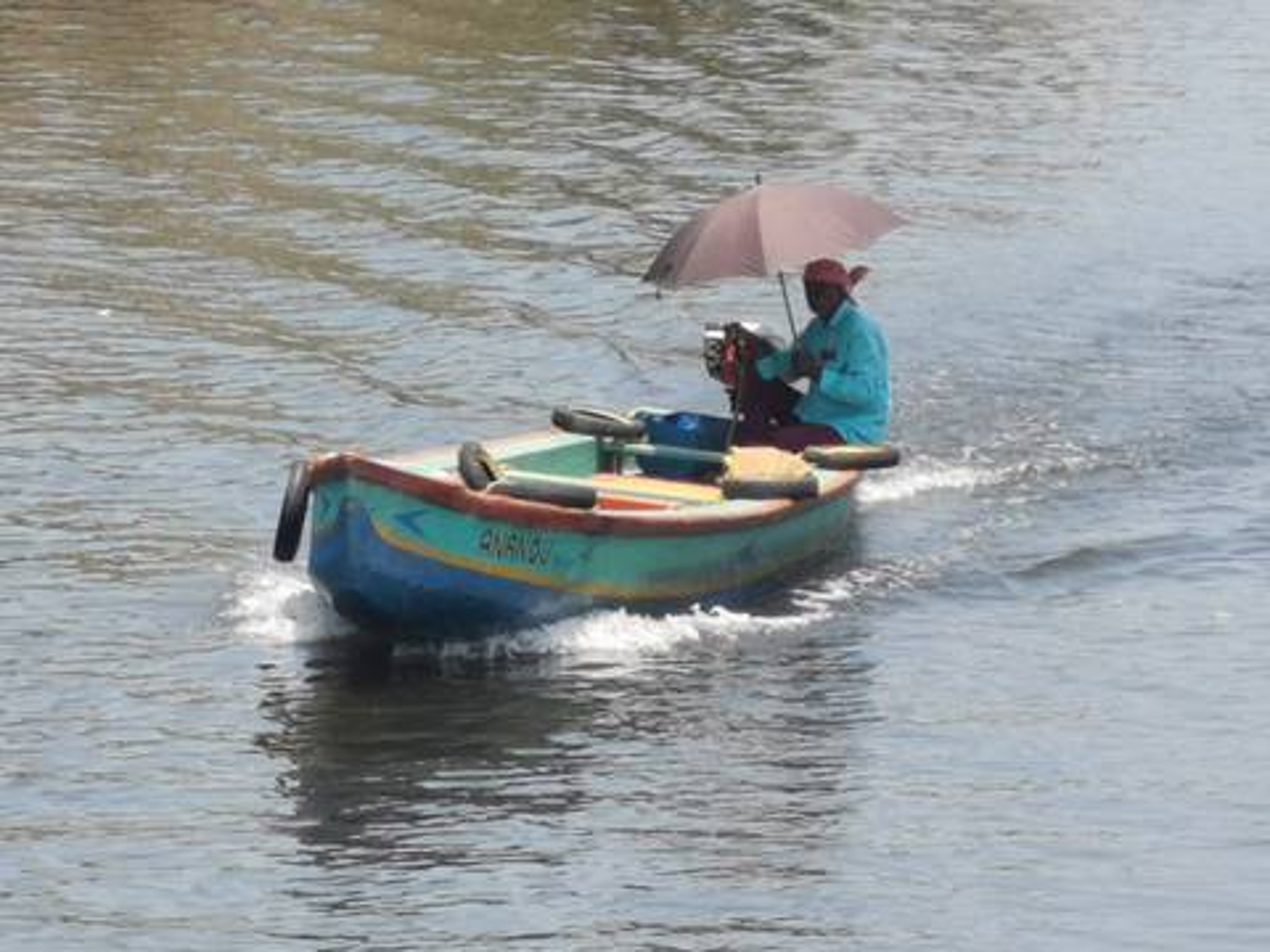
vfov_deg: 6.0
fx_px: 9062
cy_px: 476
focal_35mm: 247
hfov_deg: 8.0
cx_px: 635
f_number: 2.4
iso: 50
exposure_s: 1/734
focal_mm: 7.48
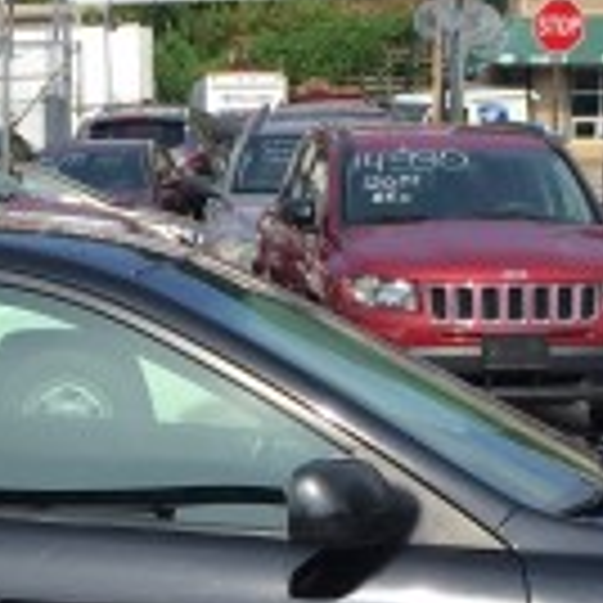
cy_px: 724
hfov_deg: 14.1
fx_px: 2404
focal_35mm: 122
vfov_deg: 13.9
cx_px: 40
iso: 32
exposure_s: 1/1276
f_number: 2.2
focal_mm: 4.15
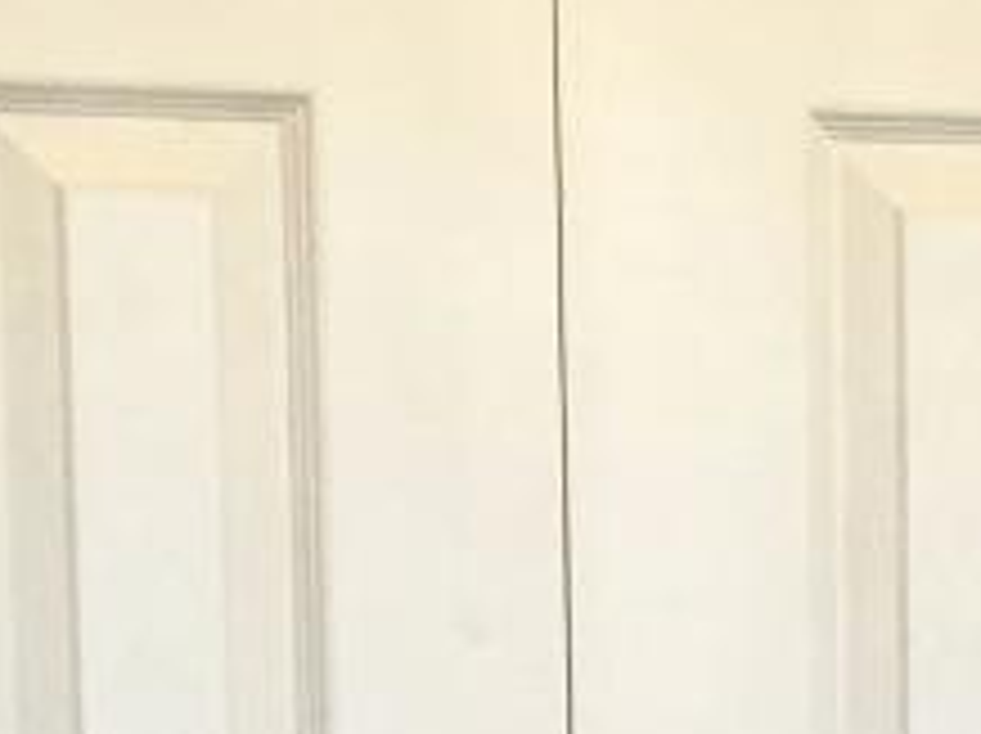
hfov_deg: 9.8
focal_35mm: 192
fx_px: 5435
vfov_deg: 7.5
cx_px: 1773
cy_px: 1252
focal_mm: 4.15
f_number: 2.2
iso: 25
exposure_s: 1/60
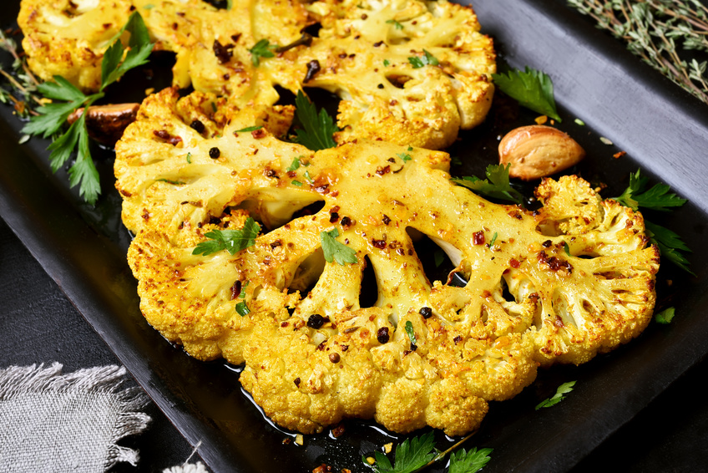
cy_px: 236
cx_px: 354
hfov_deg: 33.4
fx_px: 1180
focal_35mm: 60
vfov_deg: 22.6
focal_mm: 60
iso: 100
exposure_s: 1/160
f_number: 13
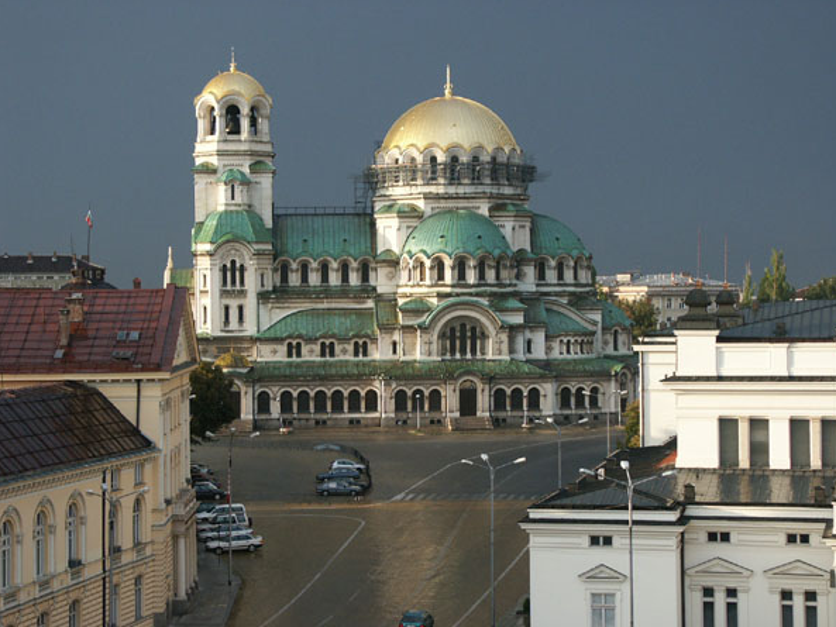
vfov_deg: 17.6
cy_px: 313
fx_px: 2029
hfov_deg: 23.3
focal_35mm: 84
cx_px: 420
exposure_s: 1/60
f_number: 3.5
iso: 100
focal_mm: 20.61
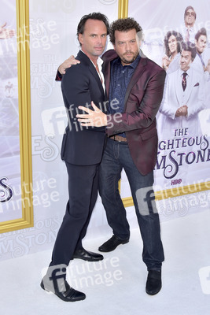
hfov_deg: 41.1
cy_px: 158
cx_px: 105
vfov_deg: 58.7
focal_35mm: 32
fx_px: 280
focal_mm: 32
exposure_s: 1/250
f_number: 7.1
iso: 320
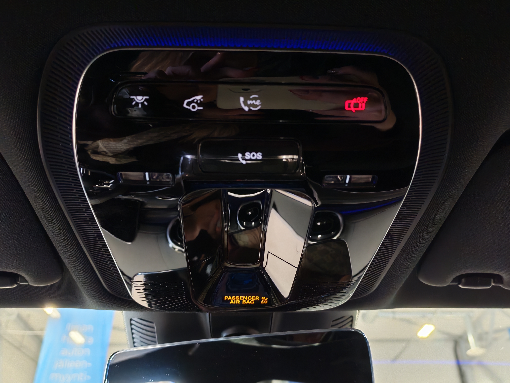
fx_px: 486
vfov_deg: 42.9
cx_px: 255
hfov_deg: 55.4
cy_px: 192
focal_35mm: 33
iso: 1672
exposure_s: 1/50
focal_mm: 6.12
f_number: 1.9
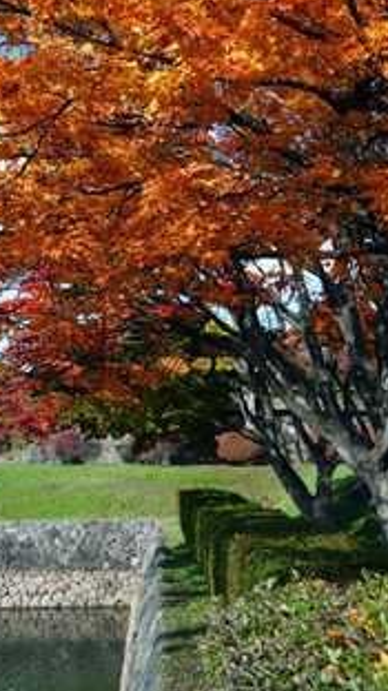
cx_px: 156
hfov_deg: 27.6
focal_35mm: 43
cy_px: 266
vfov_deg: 47.0
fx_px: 788
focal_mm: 32
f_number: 7.1
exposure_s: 1/125
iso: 100
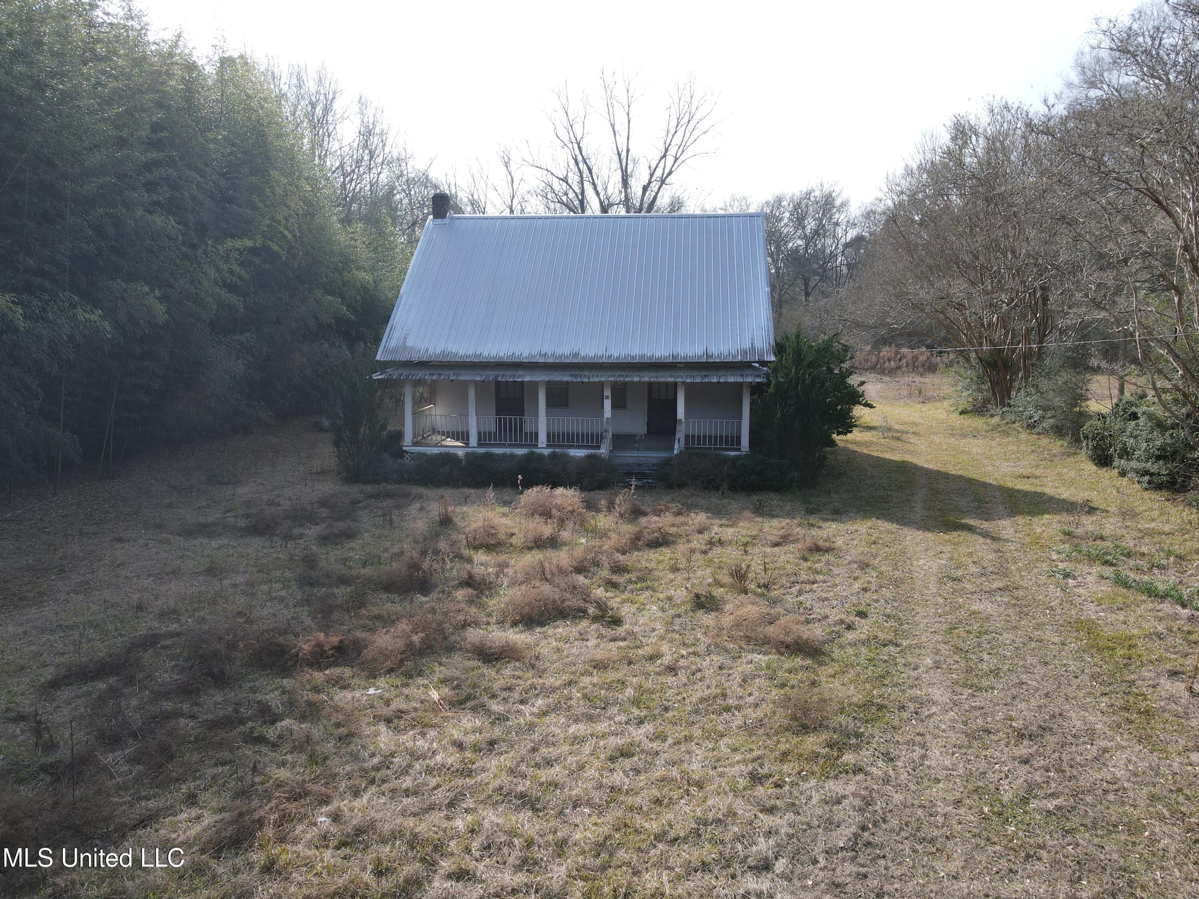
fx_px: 831
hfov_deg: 71.6
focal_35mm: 24
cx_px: 600
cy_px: 450
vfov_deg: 56.8
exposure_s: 1/320
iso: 110
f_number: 2.8
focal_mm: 4.5
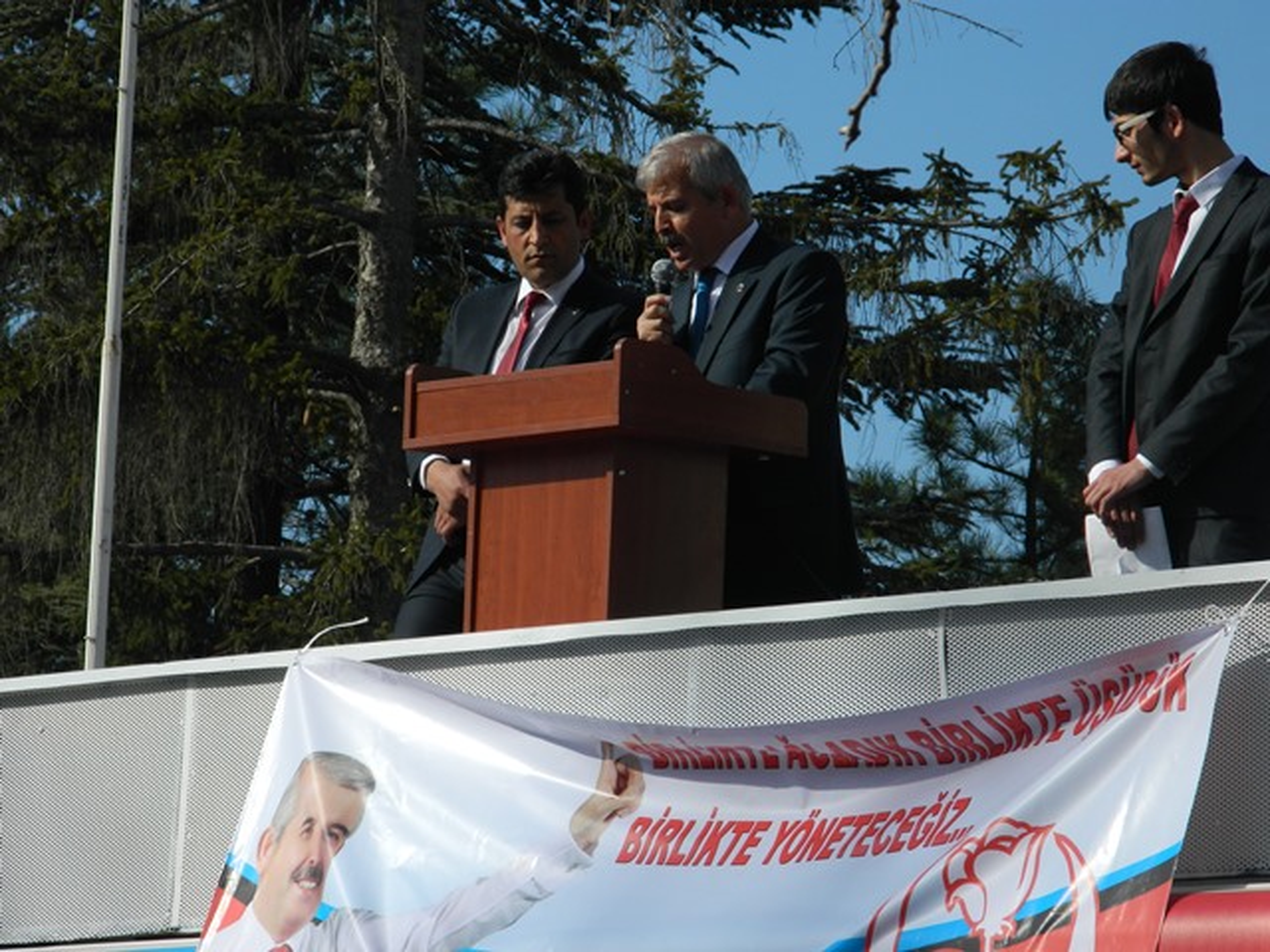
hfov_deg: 9.0
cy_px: 476
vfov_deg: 6.7
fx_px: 8108
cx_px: 635
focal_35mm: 221
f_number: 5.4
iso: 80
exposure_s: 1/500
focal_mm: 39.7
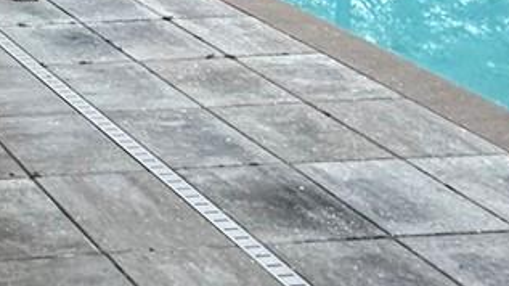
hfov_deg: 19.8
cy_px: -318
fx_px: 1039
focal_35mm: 77
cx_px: -417
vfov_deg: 13.1
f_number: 2.2
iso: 250
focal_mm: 2.22
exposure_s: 1/120
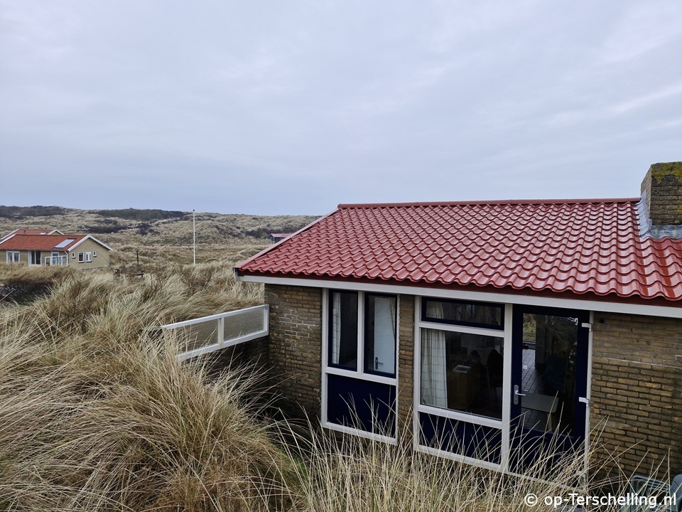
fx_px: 453
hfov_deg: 73.9
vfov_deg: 58.9
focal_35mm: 23
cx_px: 341
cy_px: 256
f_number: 1.8
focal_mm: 5.54
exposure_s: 1/668
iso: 50
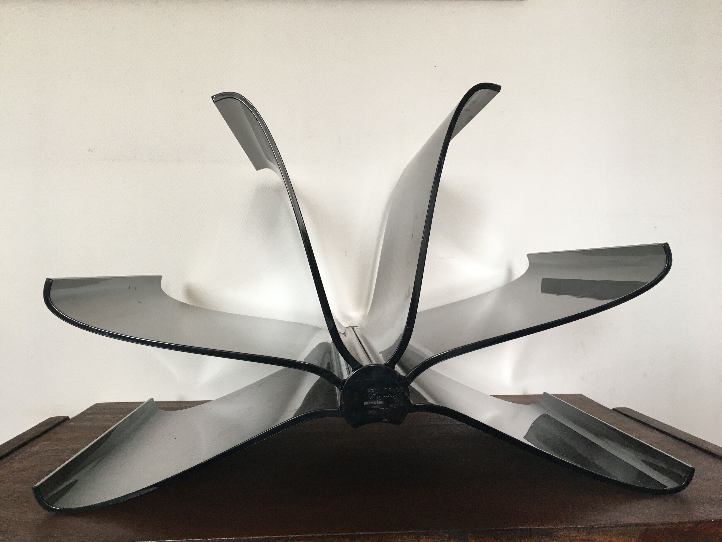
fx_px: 605
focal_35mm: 29
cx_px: 361
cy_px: 271
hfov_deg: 61.7
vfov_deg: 48.2
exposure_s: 1/33
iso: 50
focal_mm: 4.15
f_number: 2.2
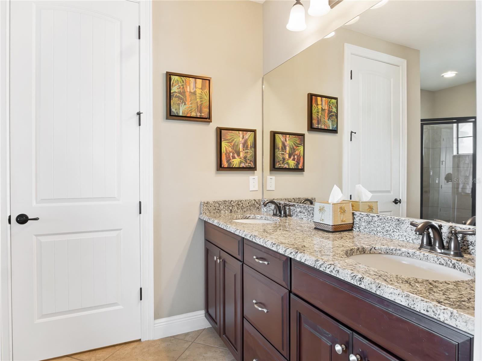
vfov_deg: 66.0
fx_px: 278
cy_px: 180
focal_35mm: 20
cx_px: 241
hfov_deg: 81.7
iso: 3200
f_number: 11
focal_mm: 10
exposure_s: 1/13
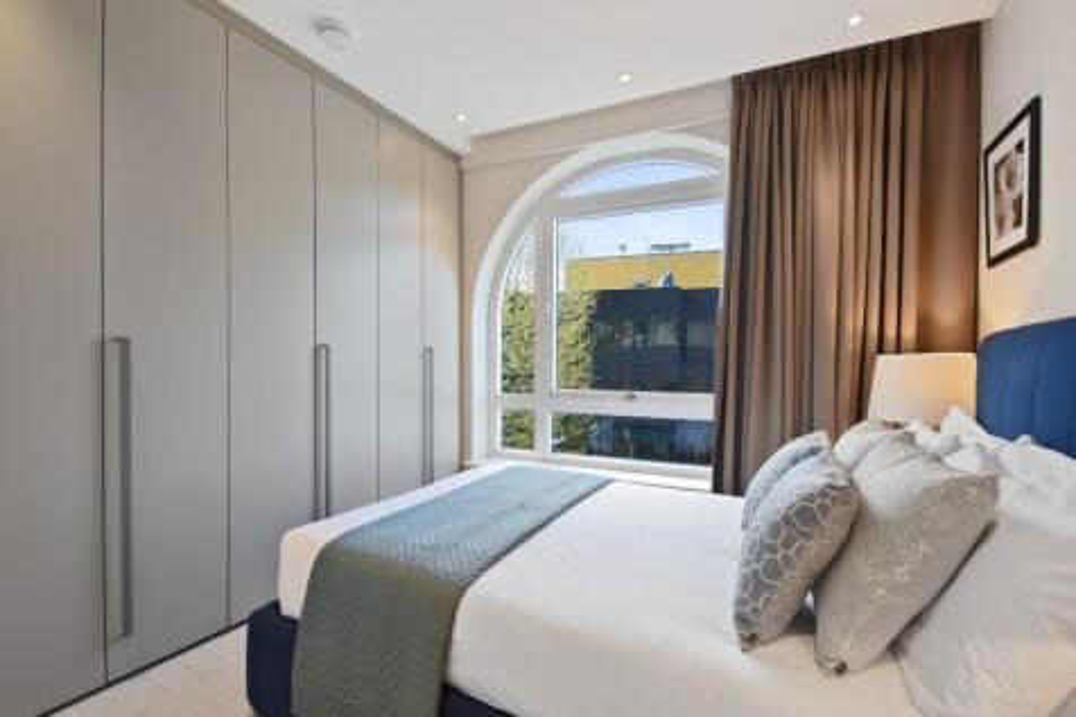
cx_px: 538
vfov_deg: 77.3
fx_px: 448
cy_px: 358
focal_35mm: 15
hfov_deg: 100.4
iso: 250
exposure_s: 1/10
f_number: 5.6
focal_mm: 10
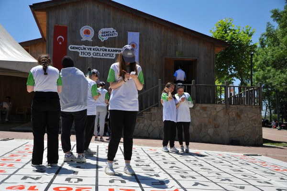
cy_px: 96
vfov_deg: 28.0
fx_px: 382
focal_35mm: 48
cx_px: 144
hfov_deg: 41.1
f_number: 6.3
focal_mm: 48
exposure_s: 1/1250
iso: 250
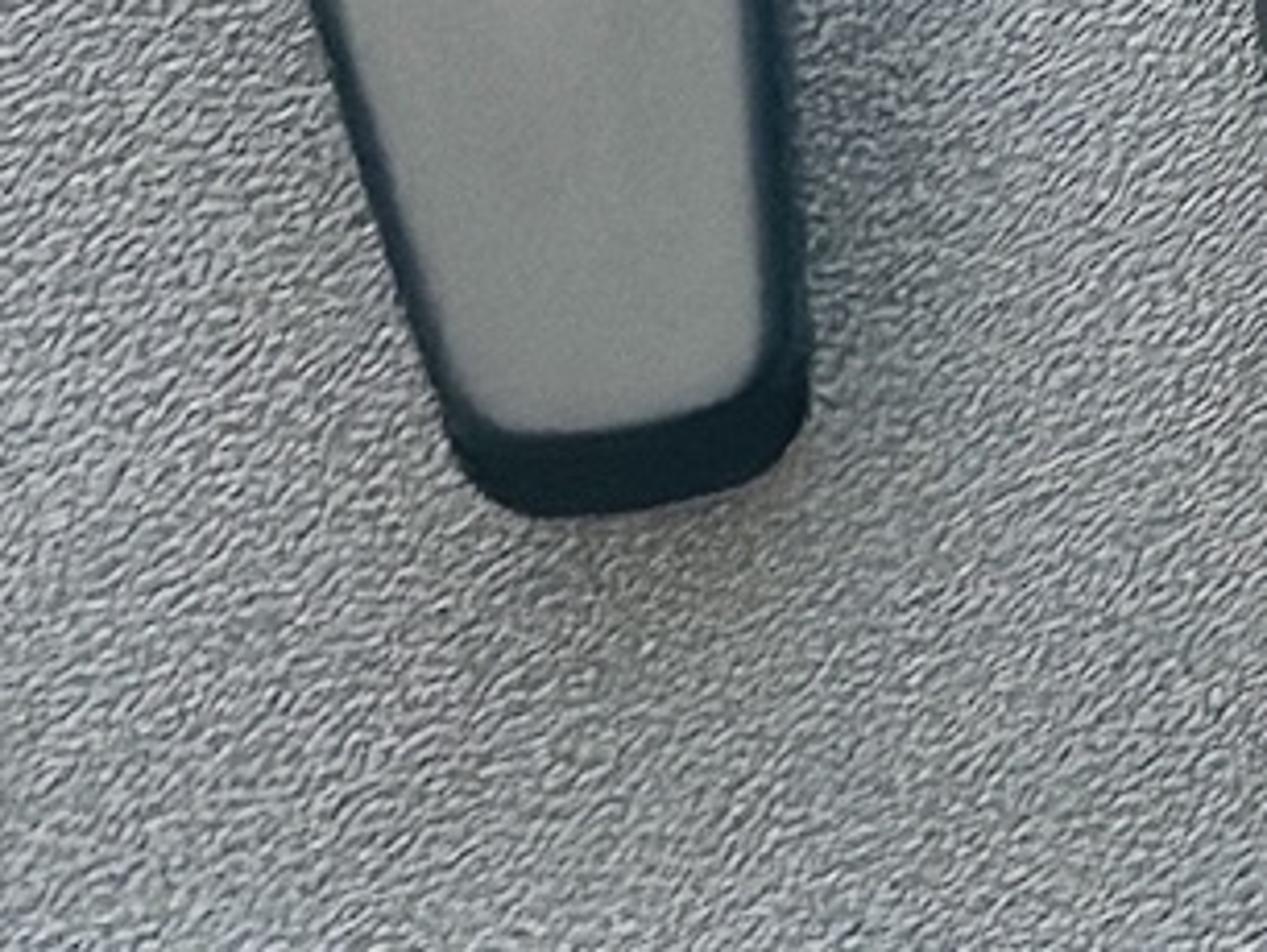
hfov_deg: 6.2
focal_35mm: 316
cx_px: 1867
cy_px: -352
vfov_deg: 4.7
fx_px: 11575
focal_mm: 6.86
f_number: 1.78
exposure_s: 1/40
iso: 500
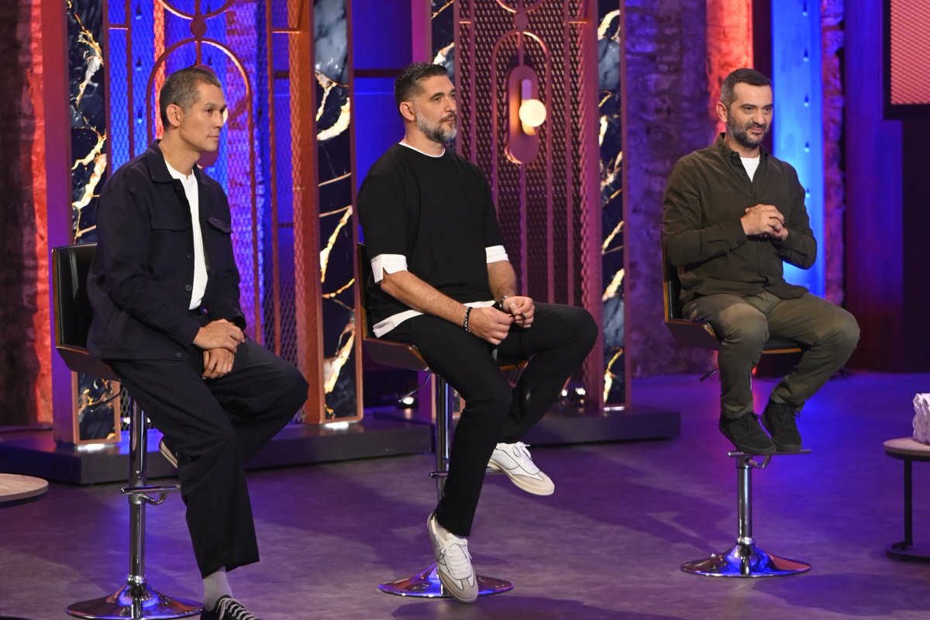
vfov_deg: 15.2
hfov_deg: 22.6
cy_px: 310
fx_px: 2325
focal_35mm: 90
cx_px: 465
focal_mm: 90
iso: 2500
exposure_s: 1/200
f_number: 3.2
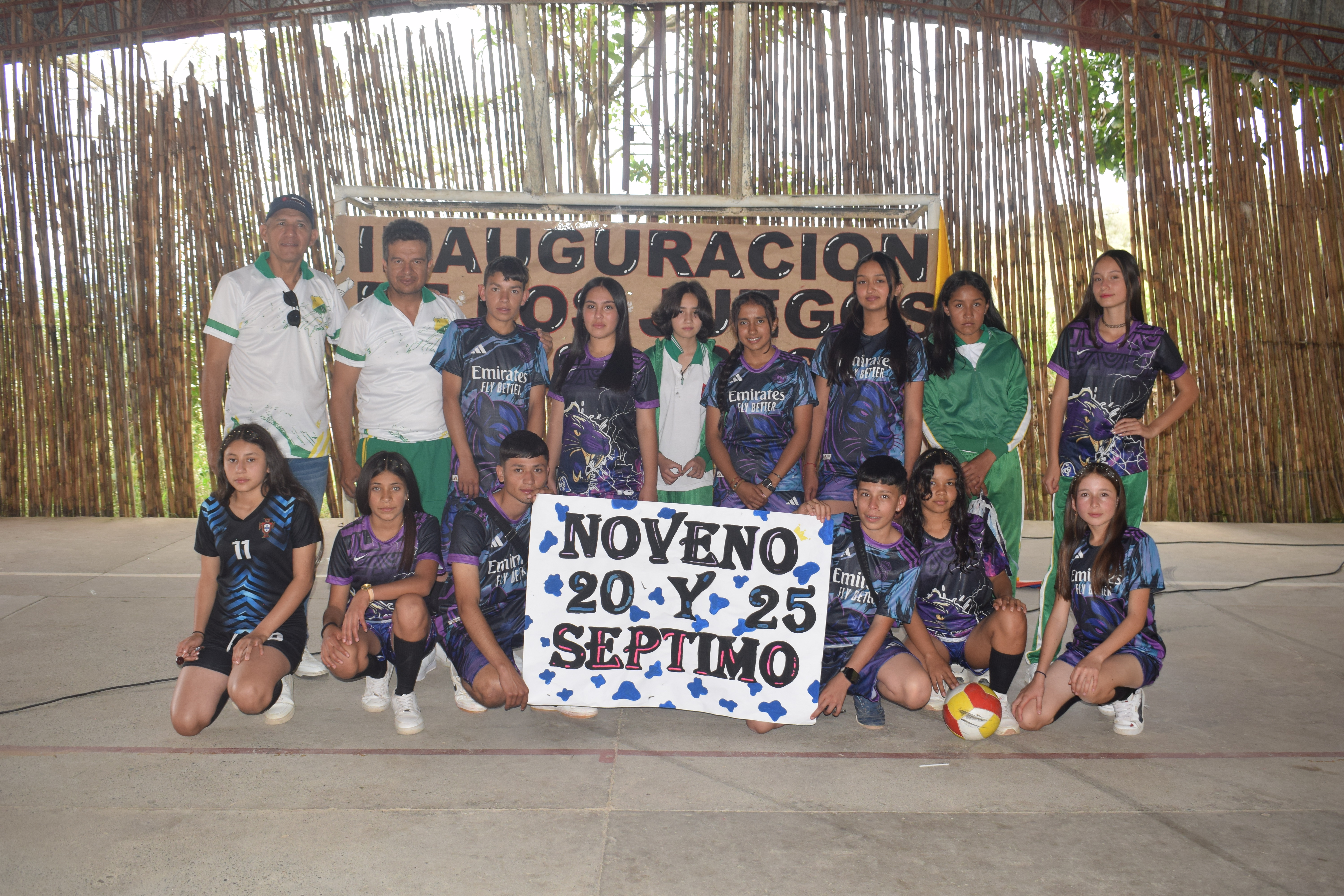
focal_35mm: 36
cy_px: 448
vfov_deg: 36.9
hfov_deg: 53.1
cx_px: 672
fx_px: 1344
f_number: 5.6
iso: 400
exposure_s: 1/125
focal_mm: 24
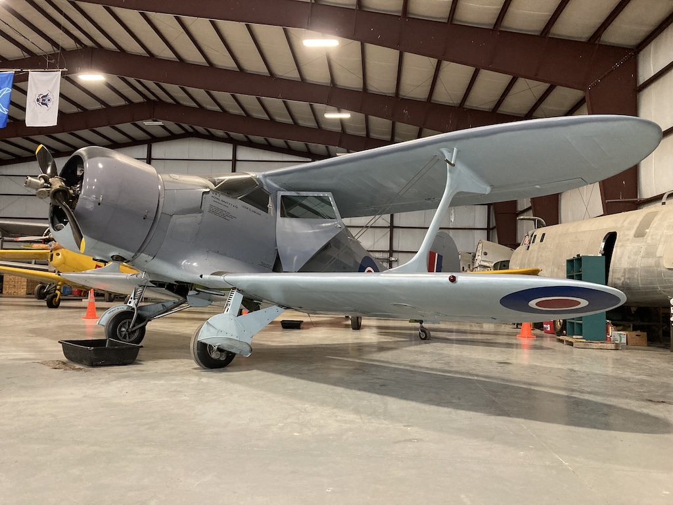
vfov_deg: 49.7
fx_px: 544
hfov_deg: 63.4
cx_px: 336
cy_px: 252
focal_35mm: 28
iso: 320
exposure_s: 1/30
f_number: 1.8
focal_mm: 3.99
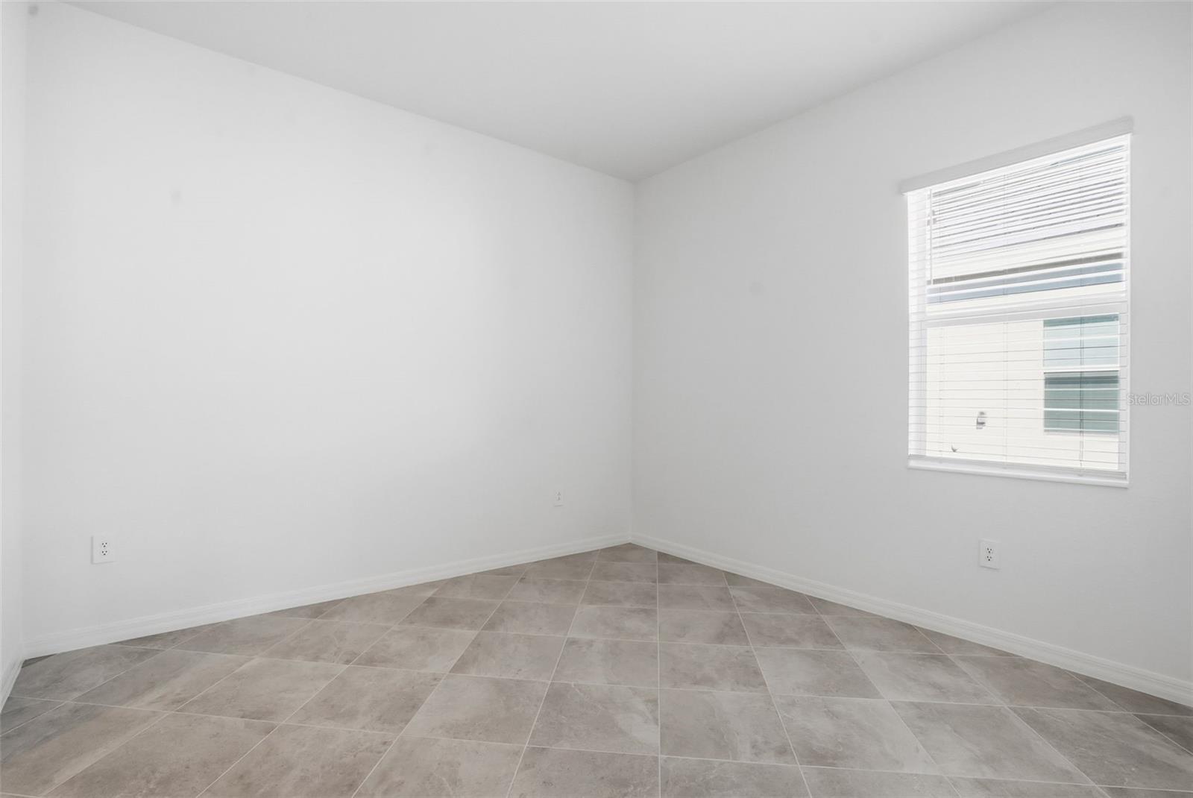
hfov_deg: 96.7
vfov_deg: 73.9
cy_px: 399
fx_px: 531
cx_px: 596
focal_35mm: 16
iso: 1600
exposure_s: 1/500
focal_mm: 16
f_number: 8
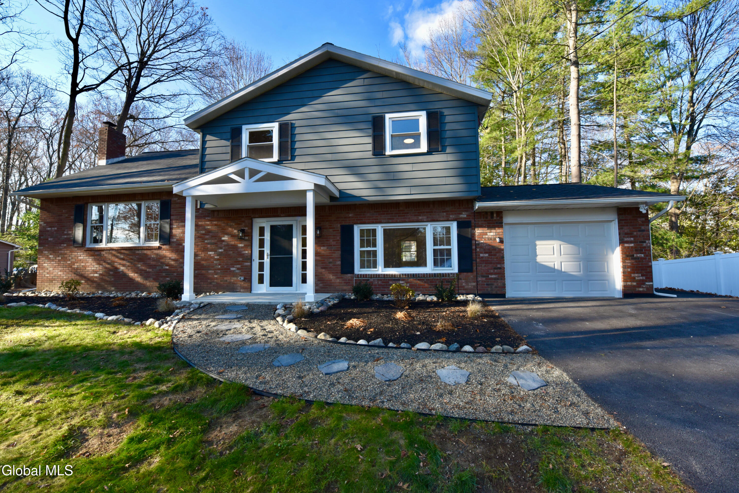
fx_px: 287
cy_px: 246
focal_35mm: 14
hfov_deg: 104.2
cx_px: 370
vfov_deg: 81.3
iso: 800
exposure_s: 1/320
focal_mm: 14
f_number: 9
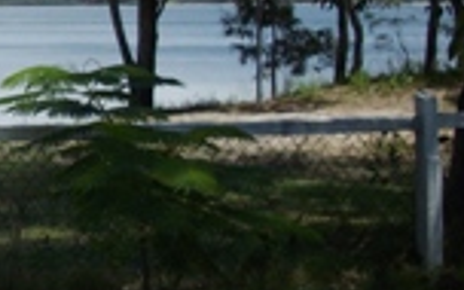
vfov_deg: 9.5
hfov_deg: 14.2
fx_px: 1745
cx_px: -218
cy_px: 61
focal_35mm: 138
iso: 80
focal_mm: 6.2
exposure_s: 1/400
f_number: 5.6
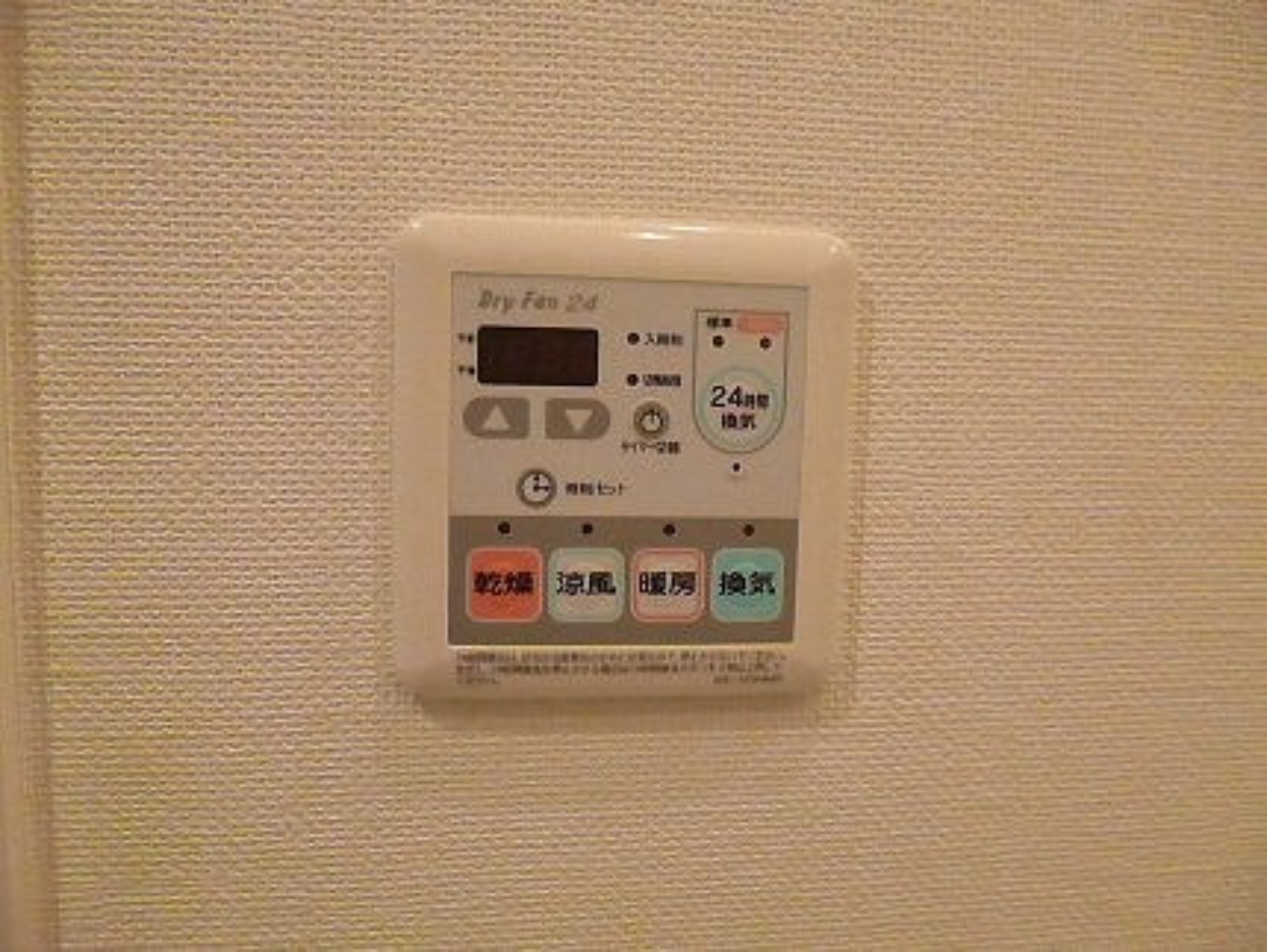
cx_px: 634
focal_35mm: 24
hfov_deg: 71.6
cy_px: 476
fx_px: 879
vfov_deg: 56.9
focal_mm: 4.3
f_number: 2.5
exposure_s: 1/640
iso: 1600
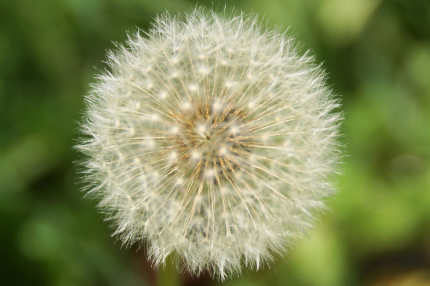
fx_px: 4477
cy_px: 143
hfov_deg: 5.5
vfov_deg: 3.7
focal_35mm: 375
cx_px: 215
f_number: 6.3
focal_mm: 250
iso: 200
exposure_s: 1/400
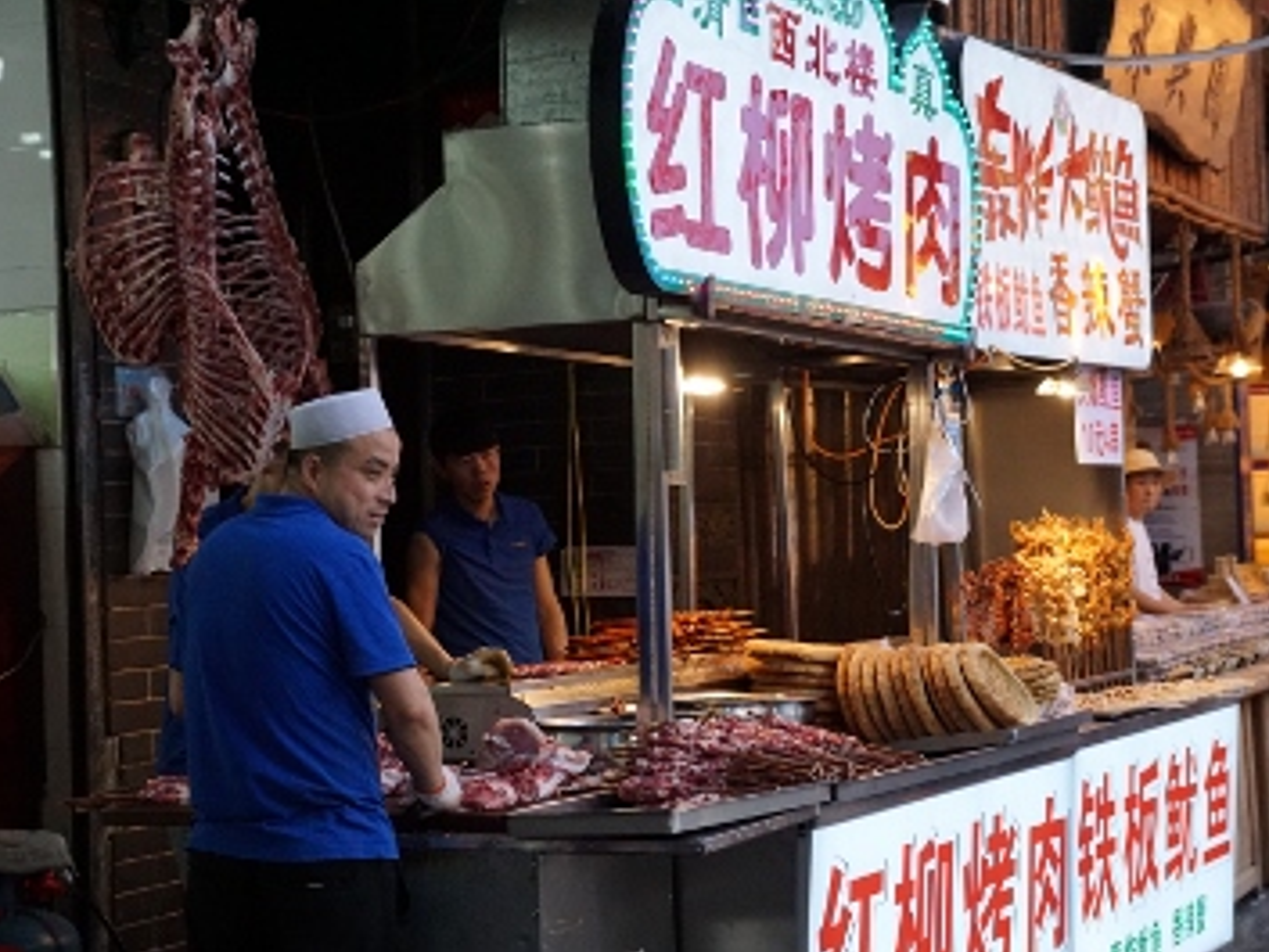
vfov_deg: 20.0
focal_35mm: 74
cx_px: 629
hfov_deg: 26.5
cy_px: 476
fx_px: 2697
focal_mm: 45
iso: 3200
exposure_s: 1/1600
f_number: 4.5
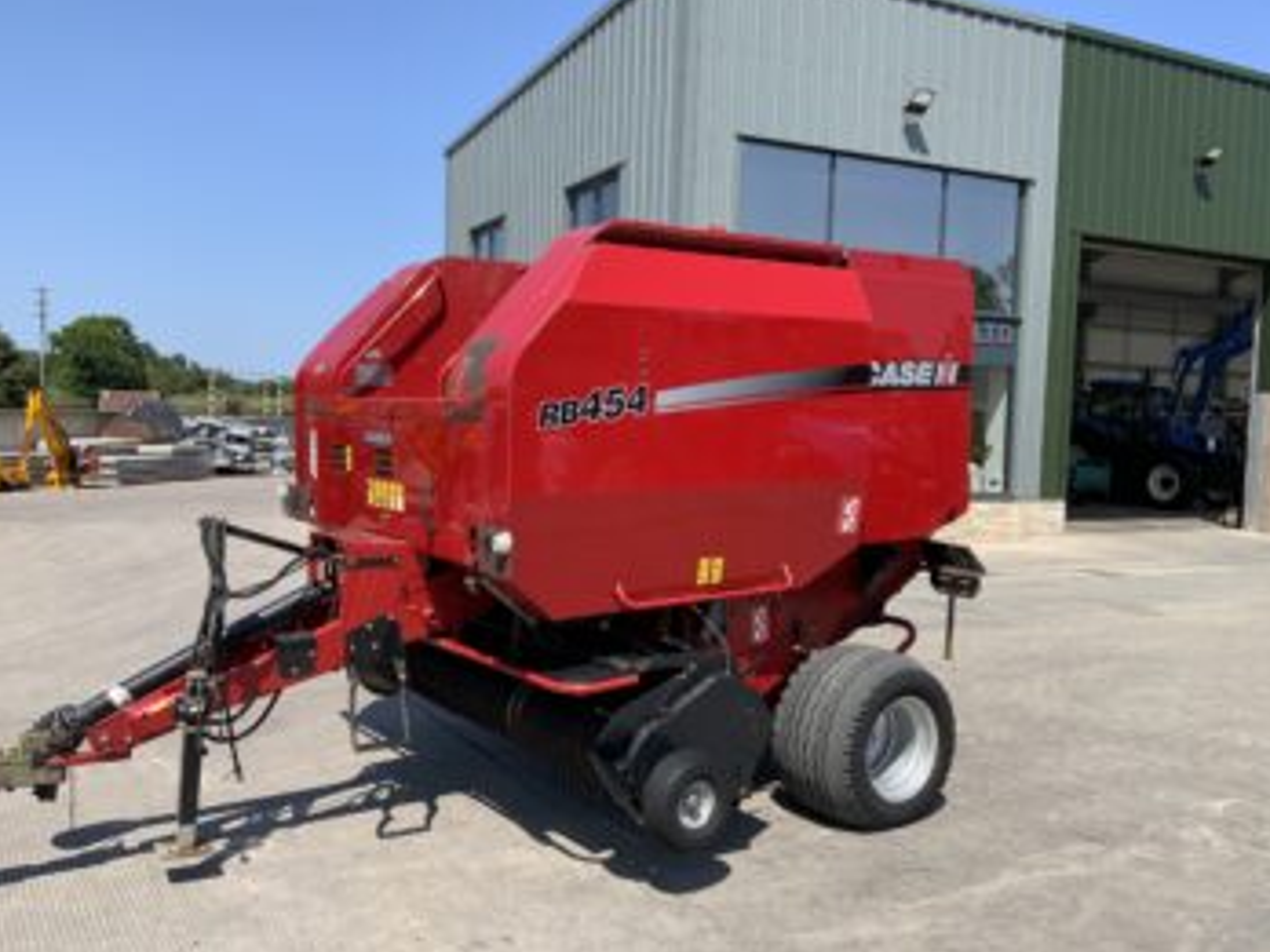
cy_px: 471
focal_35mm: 30
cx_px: 624
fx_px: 1101
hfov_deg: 60.0
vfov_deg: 46.8
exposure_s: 1/1412
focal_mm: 3
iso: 16
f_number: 1.8
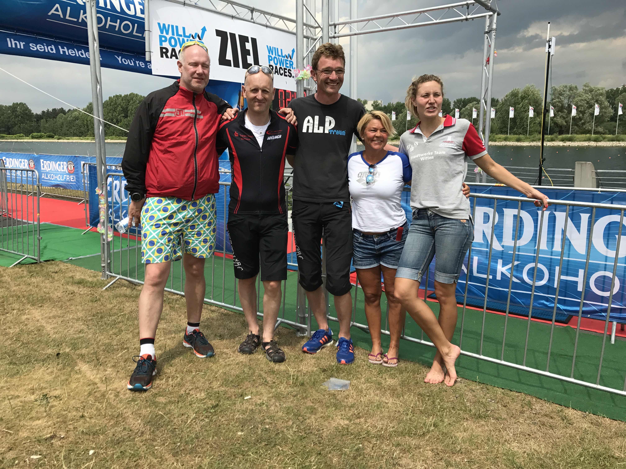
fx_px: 506
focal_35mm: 28
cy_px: 234
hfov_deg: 63.4
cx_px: 313
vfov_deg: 49.7
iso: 20
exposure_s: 1/1996
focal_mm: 3.99
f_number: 1.8
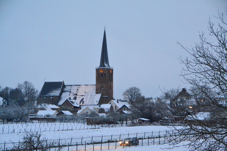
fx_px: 586
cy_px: 76
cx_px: 114
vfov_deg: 14.7
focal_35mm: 93
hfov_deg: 21.9
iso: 2200
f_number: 4.8
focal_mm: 62
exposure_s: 1/60
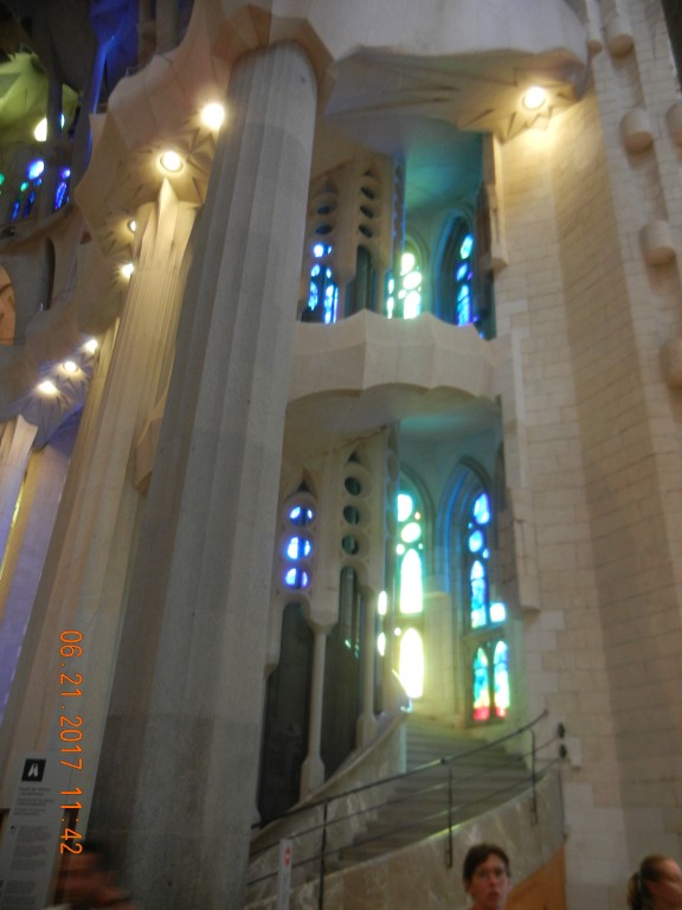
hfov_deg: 46.8
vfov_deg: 60.0
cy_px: 455
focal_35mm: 30
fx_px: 788
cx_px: 341
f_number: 3.5
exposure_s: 1/7.2
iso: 400
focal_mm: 5.4
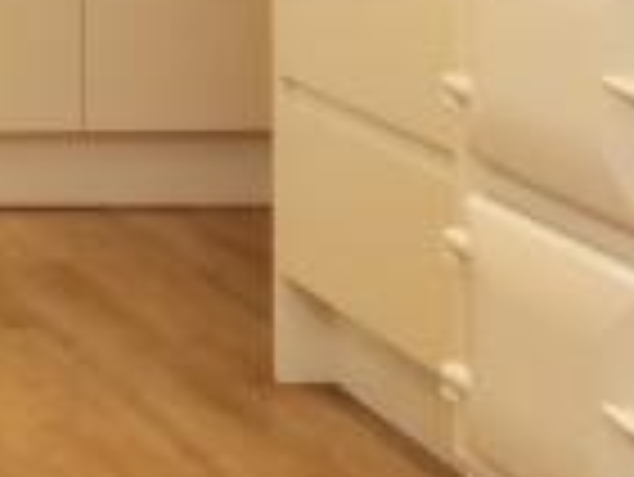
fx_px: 2401
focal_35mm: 131
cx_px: -872
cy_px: -284
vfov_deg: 10.8
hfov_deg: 12.1
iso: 800
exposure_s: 1/15
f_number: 13
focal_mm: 9
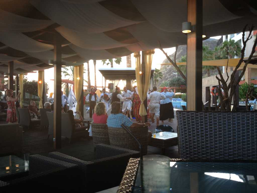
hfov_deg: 52.6
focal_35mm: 35
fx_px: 260
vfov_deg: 40.7
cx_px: 128
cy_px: 96
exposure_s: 1/40
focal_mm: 4.28
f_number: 2.4
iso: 80
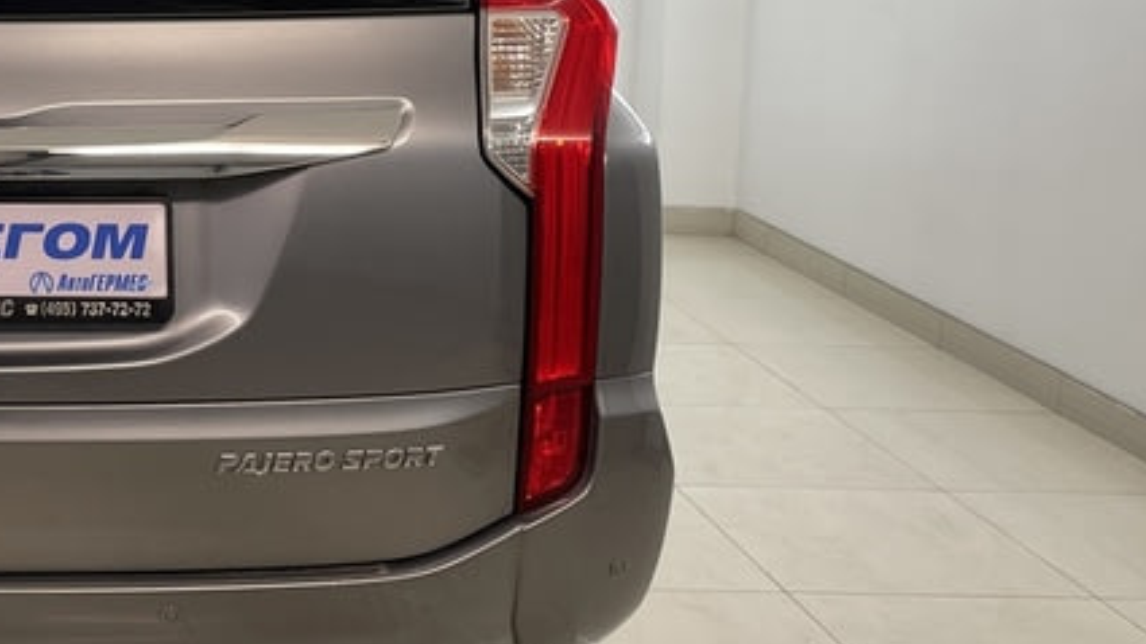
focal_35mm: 60
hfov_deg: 31.7
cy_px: 88
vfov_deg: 19.7
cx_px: -54
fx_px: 1823
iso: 64
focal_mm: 4.2
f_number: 1.6
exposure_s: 1/100
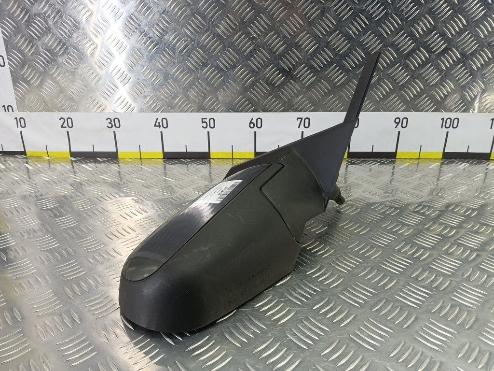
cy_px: 186
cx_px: 247
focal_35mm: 23
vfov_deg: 58.9
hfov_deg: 73.9
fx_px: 328
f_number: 1.6
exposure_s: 1/50
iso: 124
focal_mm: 4.11
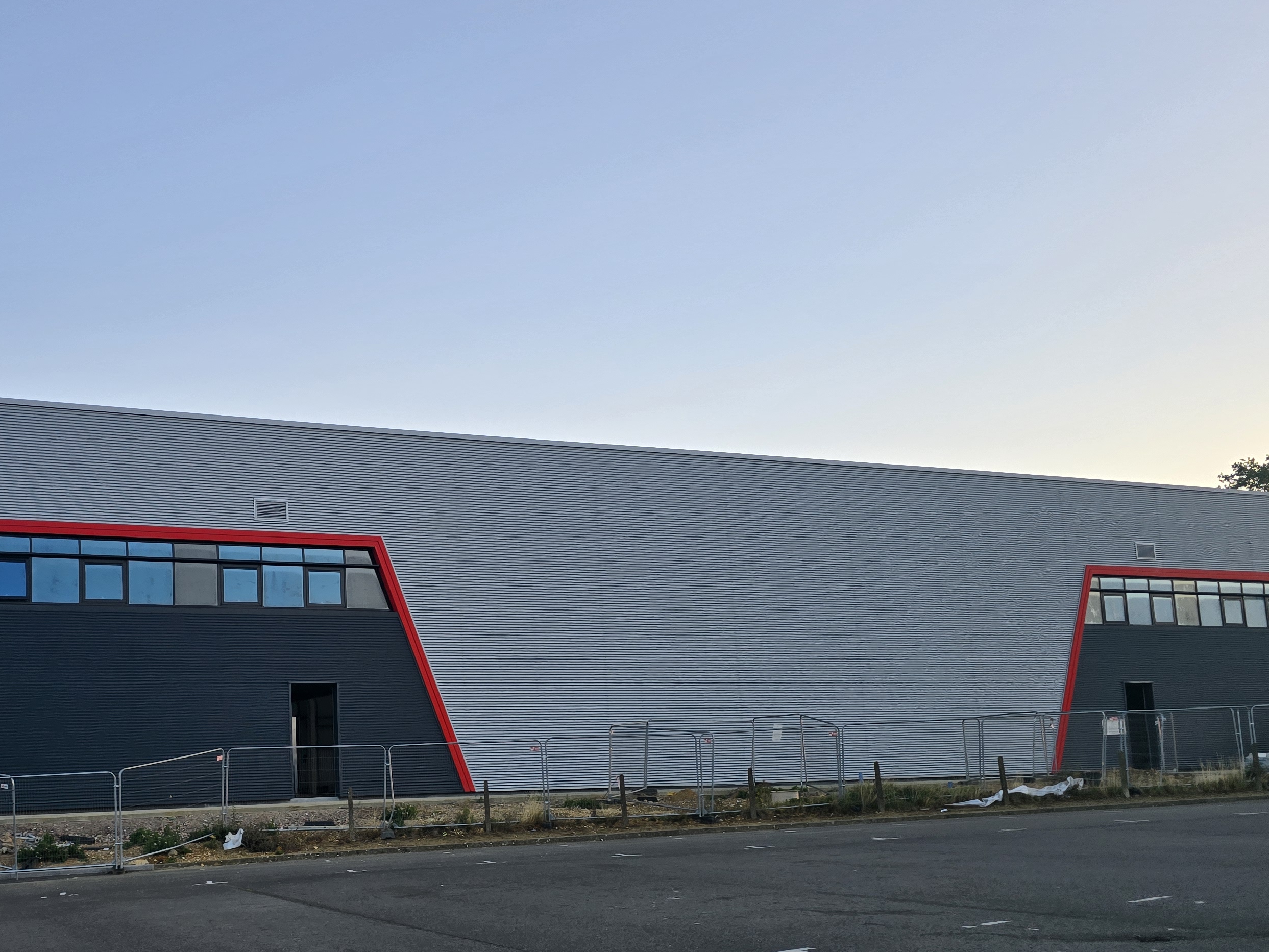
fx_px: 1357
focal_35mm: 37
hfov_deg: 48.9
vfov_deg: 38.4
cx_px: 379
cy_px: 599
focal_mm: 6.3
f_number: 1.7
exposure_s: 1/180
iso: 32
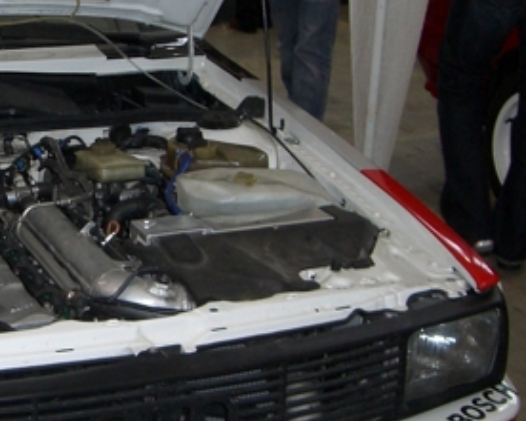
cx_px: 0
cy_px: 211
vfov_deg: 17.9
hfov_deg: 21.4
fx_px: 1339
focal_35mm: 86
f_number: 2.7
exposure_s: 1/60
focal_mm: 6.2
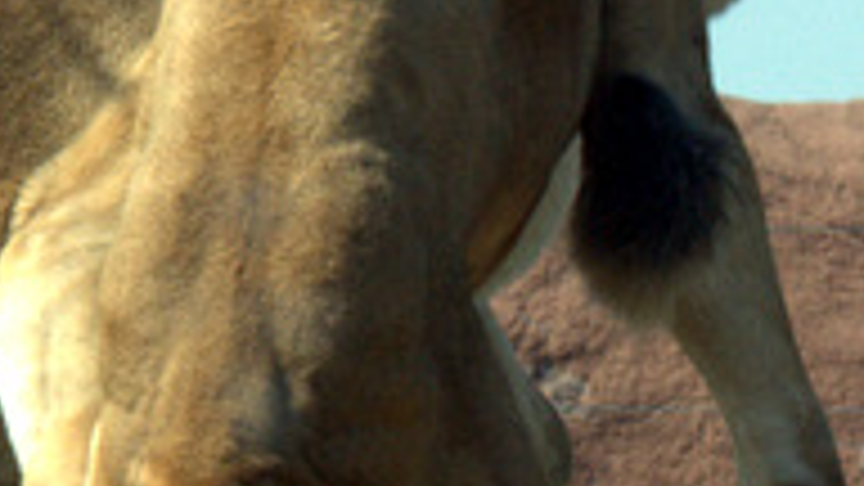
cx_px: 4
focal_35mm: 786
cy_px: 88
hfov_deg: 2.7
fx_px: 18007
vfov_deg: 1.5
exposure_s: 1/1000
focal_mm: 150
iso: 800
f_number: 11
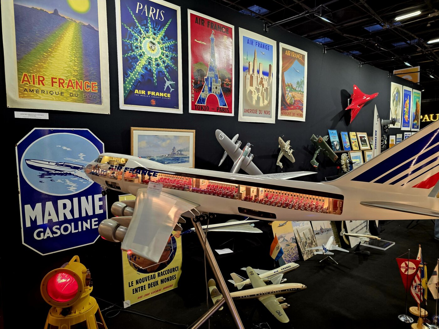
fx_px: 292
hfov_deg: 73.9
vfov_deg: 58.9
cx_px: 220
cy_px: 164
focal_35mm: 23
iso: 125
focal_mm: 6.3
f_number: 1.7
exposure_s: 1/100
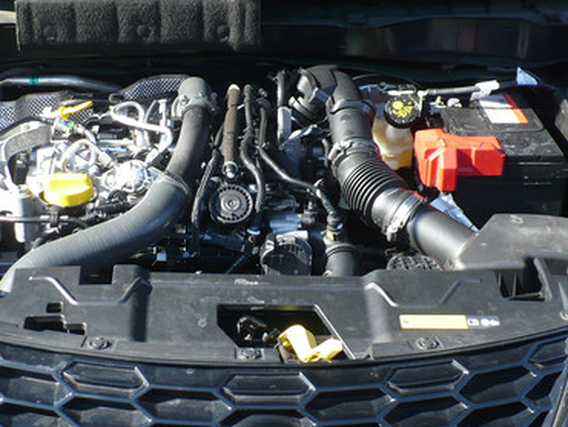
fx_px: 1051
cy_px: 240
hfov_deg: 30.2
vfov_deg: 22.9
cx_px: 247
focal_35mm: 64
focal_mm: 6.1
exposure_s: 1/250
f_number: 2.8
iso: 100
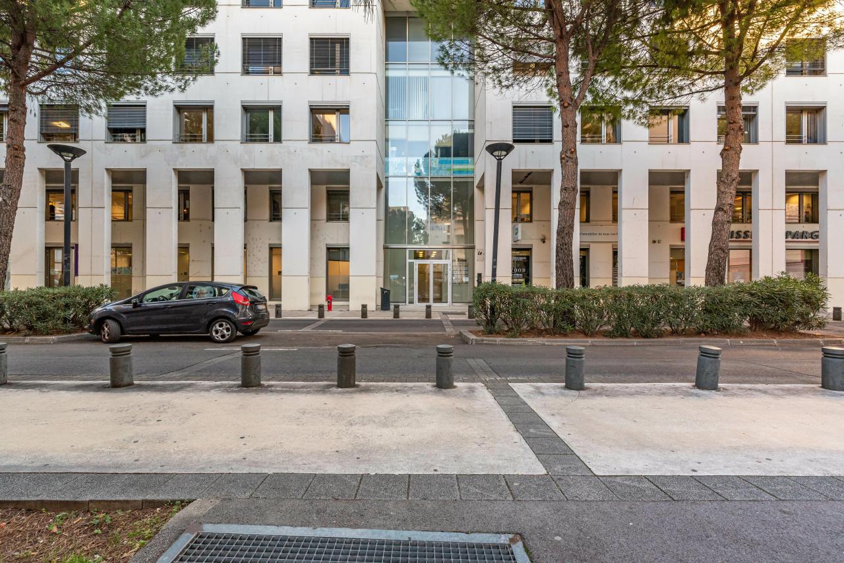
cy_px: 282
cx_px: 422
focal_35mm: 15
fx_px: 352
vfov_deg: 77.4
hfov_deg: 100.4
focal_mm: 15
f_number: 9
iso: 800
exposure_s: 1/160
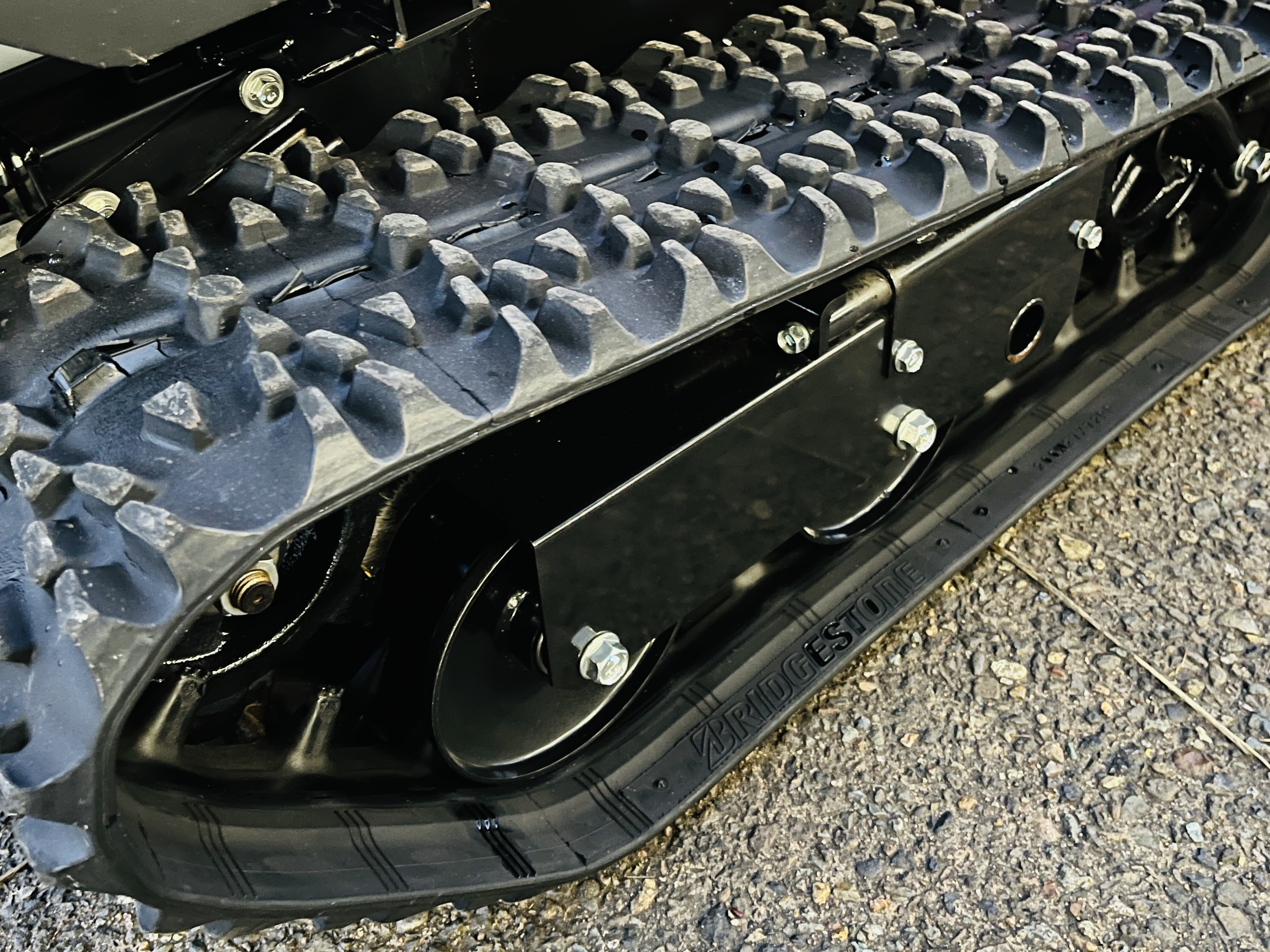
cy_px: 376
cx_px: 602
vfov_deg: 40.5
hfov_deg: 52.6
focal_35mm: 35
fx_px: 1284
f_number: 1.6
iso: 640
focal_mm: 5.1
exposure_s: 1/15
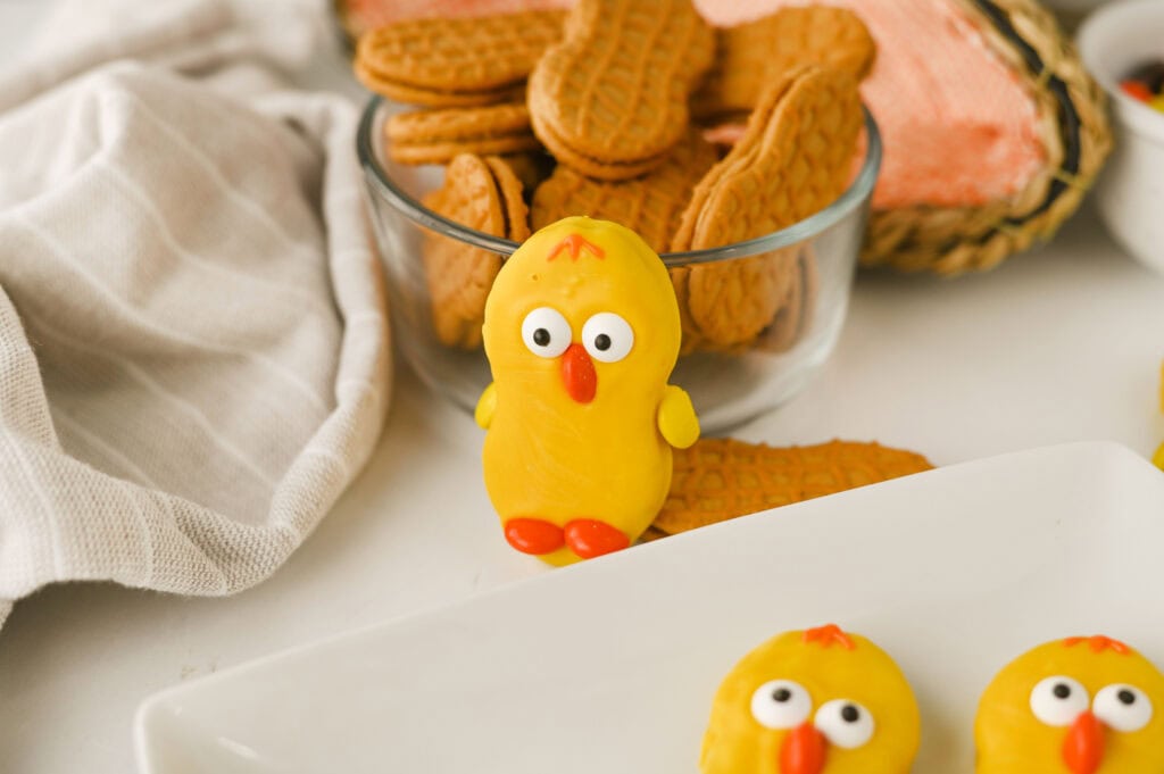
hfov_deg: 39.6
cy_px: 387
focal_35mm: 50
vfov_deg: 26.9
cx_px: 582
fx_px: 1615
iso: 160
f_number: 4
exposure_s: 1/125
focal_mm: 50
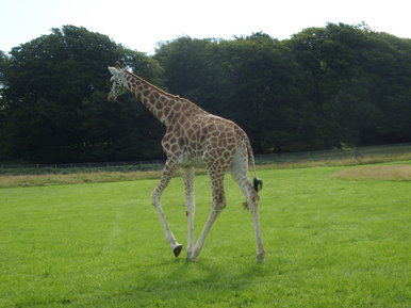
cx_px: 206
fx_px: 534
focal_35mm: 45
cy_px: 154
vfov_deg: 32.1
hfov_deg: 42.1
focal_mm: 7.4
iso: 80
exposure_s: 1/250
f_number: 5.4
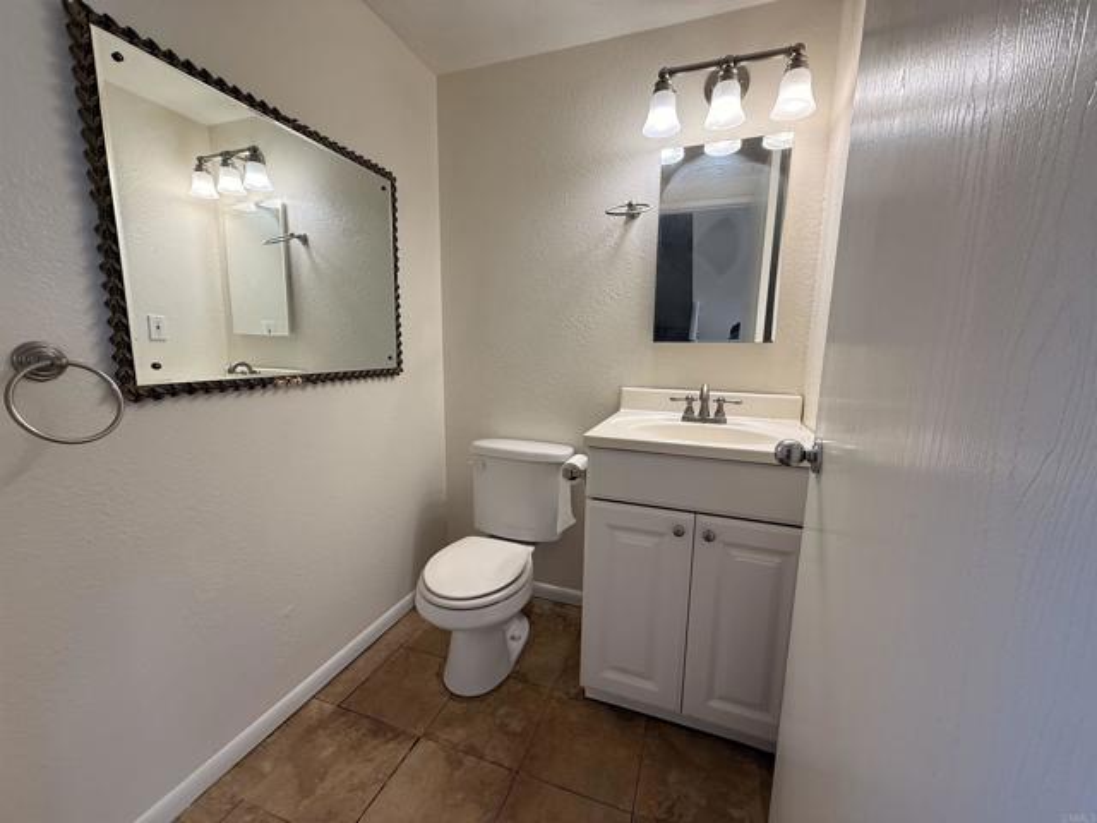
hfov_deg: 102.1
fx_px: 444
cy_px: 412
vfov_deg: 85.7
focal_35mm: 14
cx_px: 548
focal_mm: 2.22
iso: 125
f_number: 2.2
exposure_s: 1/120
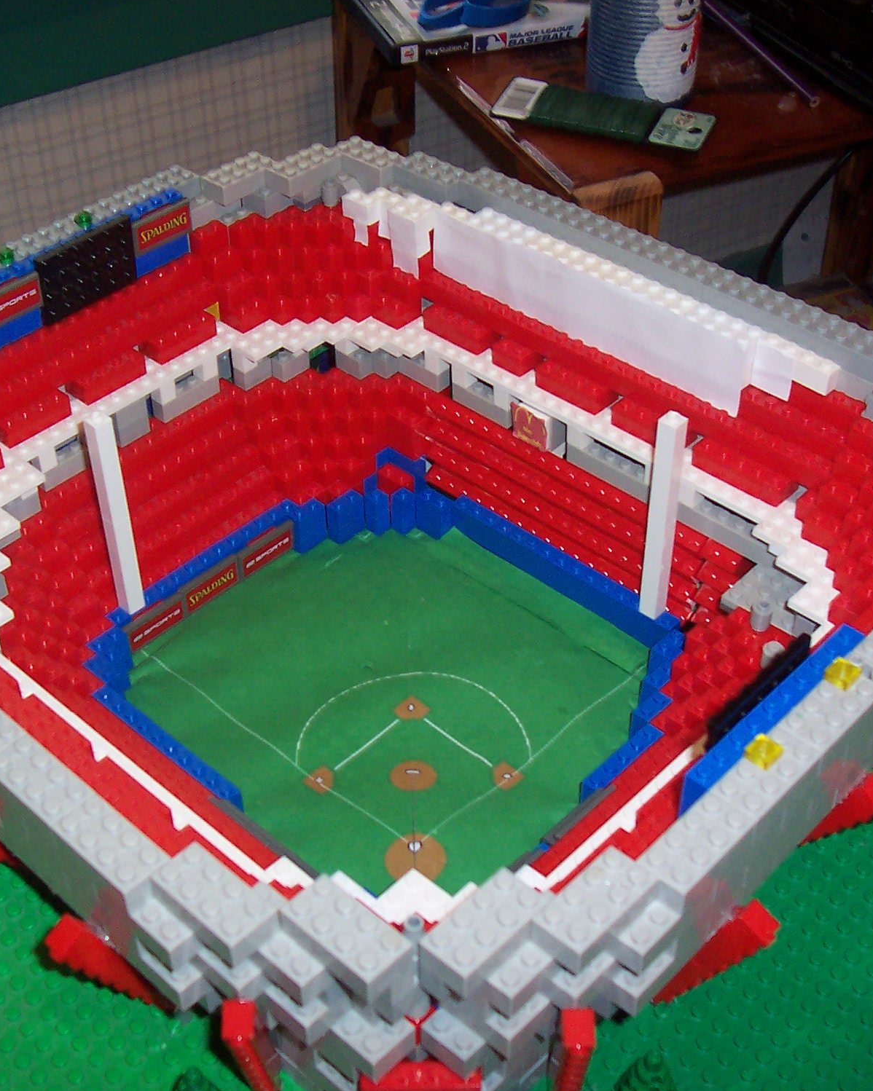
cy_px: 548
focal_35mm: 49
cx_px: 365
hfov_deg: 30.8
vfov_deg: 38.1
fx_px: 1583
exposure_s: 1/60
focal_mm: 5.6
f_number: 2.8
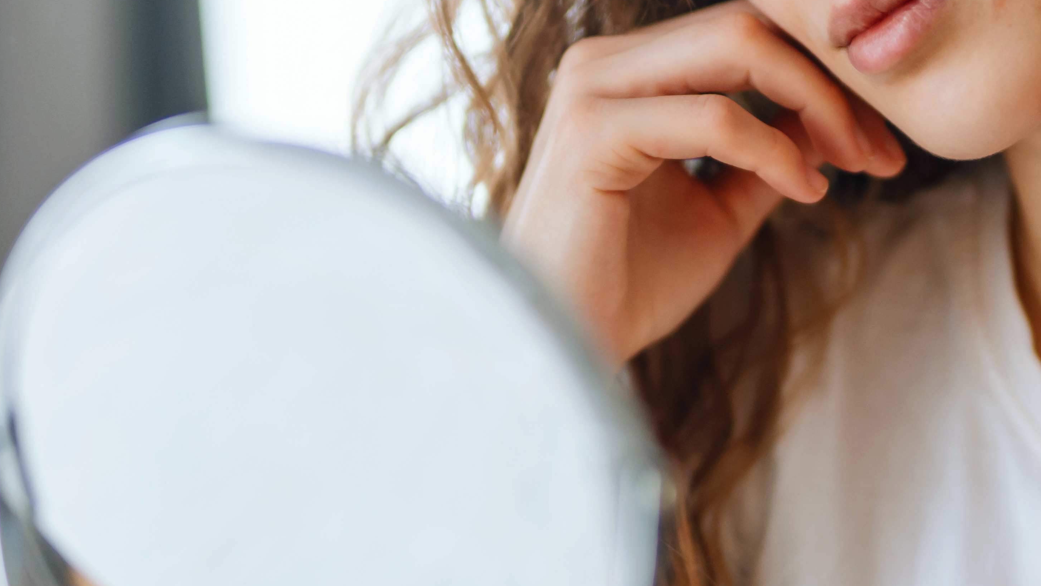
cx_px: 840
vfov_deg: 5.7
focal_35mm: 214
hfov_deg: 10.0
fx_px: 5907
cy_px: 133
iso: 320
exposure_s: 1/400
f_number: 1.4
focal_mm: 85
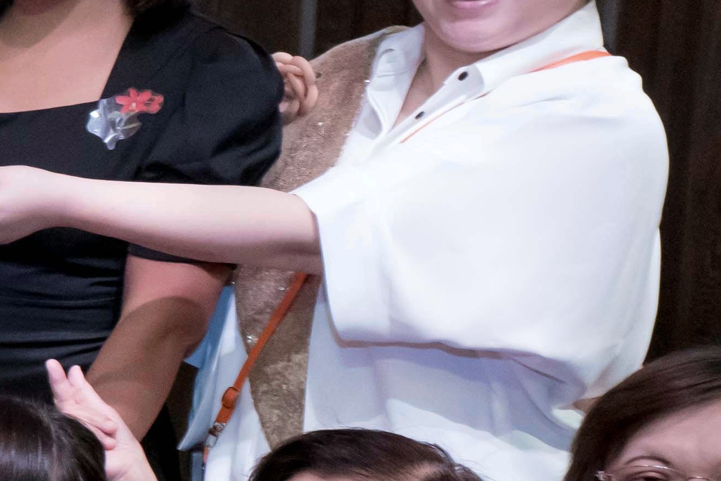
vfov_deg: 11.1
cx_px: -1213
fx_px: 2424
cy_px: 589
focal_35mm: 121
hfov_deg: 12.0
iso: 4000
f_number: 5
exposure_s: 1/100
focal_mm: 20
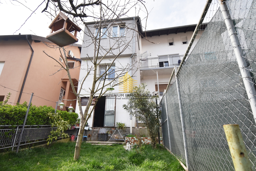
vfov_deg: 67.4
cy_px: 86
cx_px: 128
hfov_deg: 90.0
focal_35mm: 18
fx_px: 128
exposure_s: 1/400
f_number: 4.8
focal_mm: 12
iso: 100
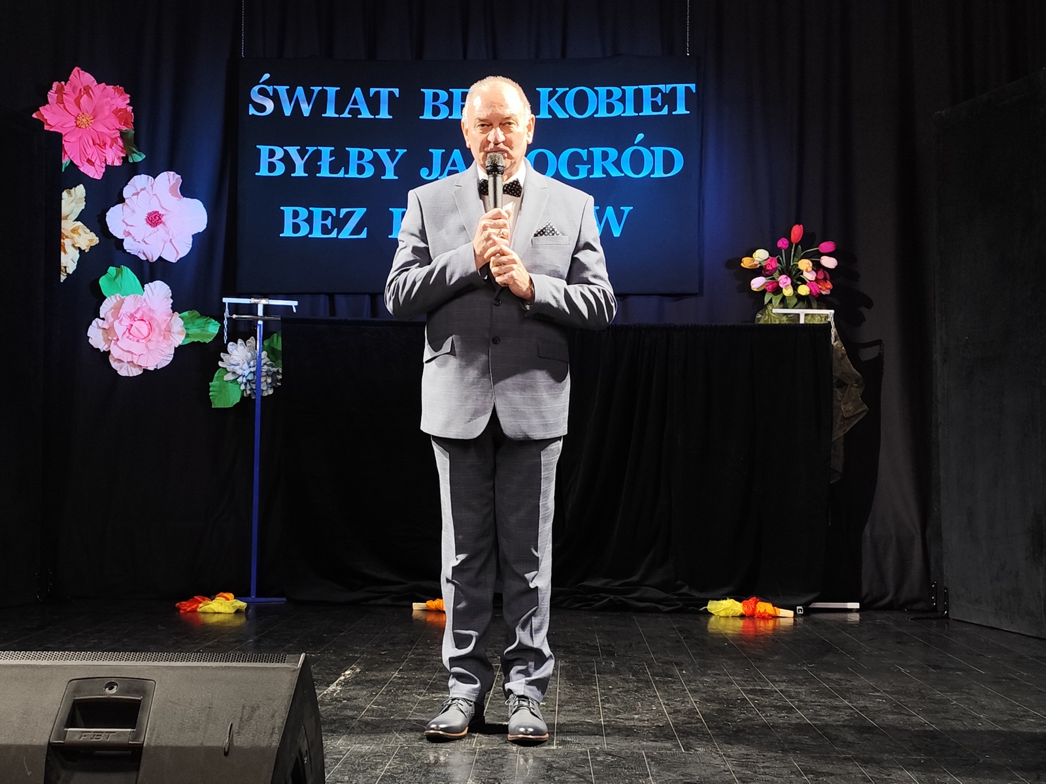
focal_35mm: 46
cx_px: 523
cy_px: 392
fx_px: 1390
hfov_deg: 41.2
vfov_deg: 31.5
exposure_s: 1/33.3
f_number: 1.65
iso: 400
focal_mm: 6.14
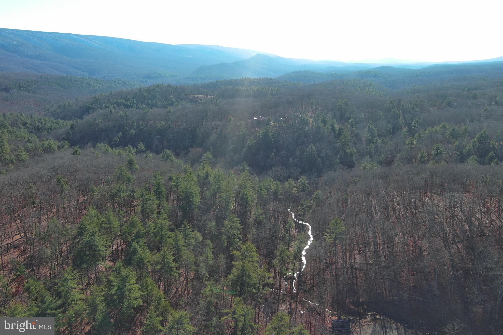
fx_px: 405
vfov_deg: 45.0
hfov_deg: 63.7
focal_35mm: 29
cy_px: 168
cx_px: 252
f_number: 2.8
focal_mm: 10.57
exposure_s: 1/851
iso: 100
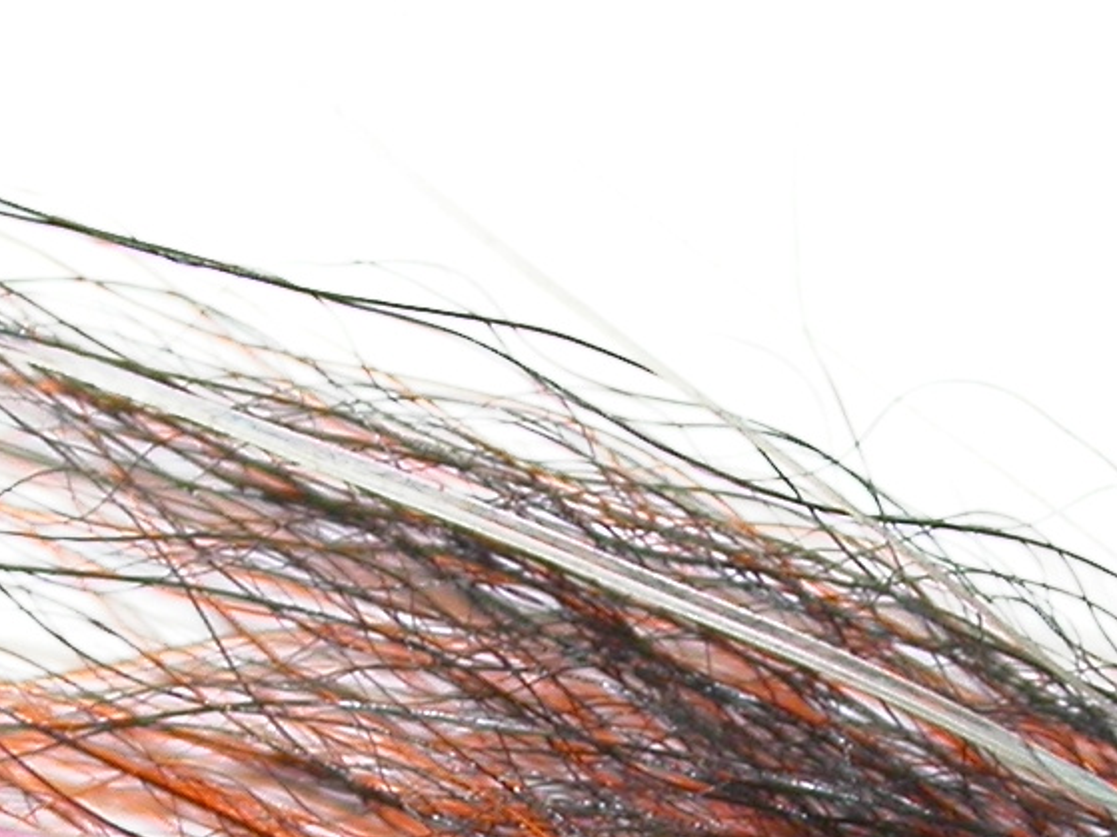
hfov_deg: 8.2
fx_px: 7743
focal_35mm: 240
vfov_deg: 6.1
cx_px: 841
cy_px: 1510
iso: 100
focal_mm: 12.2
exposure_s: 1/117
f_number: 3.5
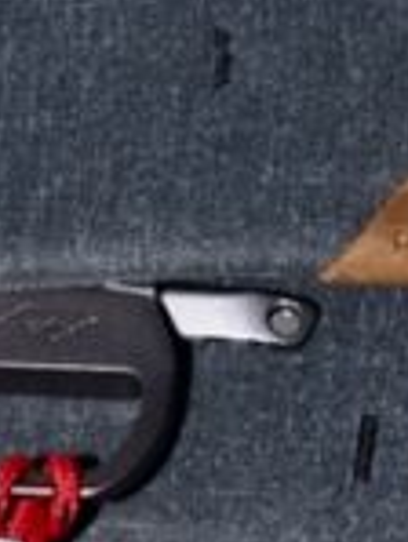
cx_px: -27
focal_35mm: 257
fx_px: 4033
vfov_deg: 7.6
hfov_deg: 5.8
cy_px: 666
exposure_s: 1/60
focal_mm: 39
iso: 200
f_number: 4.5
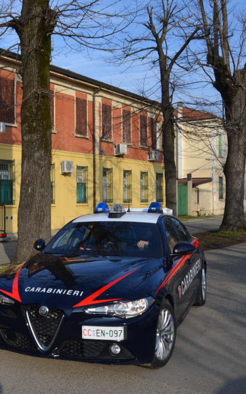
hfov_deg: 28.4
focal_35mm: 42
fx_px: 451
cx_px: -8
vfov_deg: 47.2
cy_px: 196
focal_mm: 18
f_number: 8
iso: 100
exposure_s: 1/250
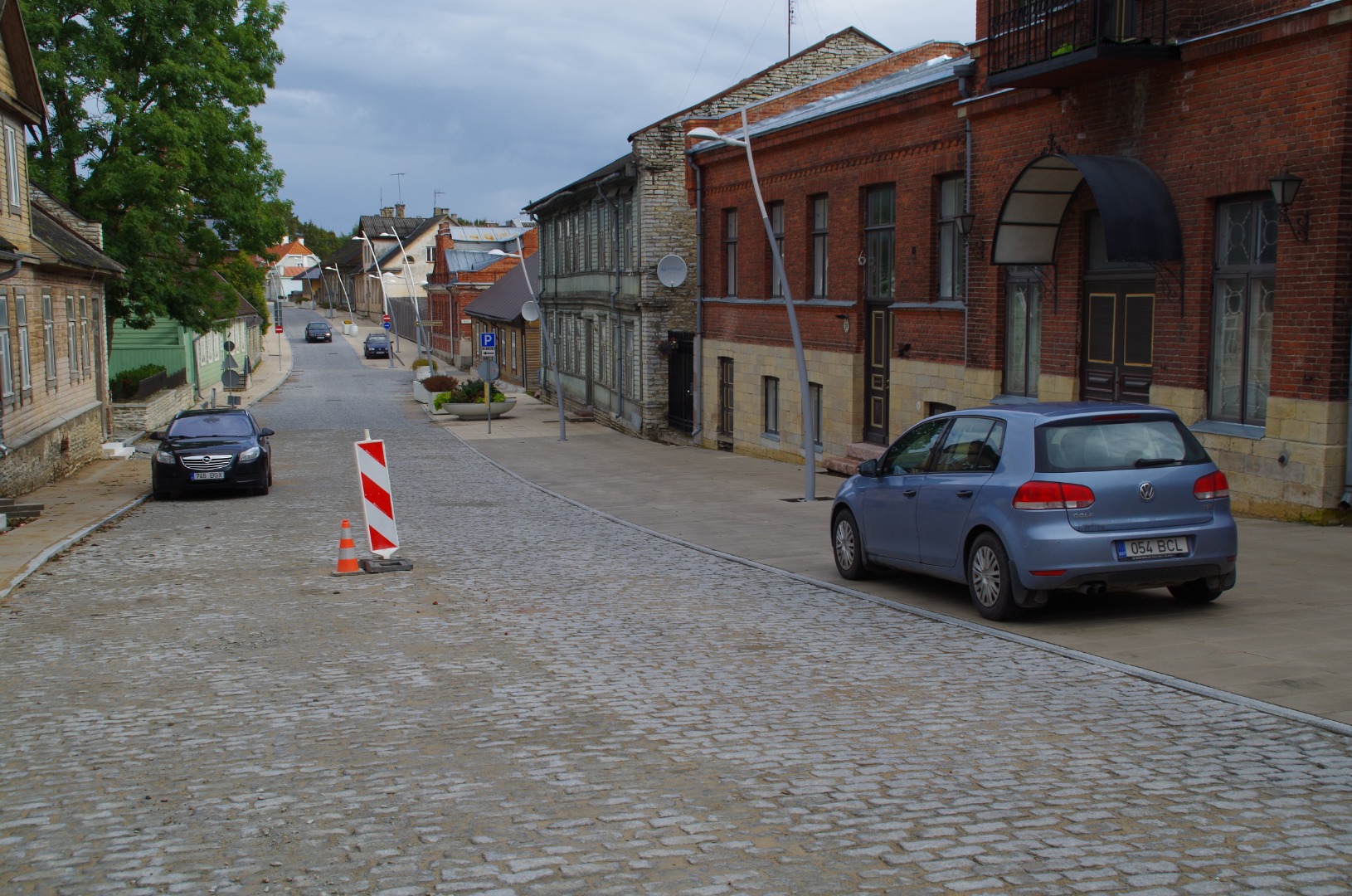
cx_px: 676
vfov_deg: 31.8
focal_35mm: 42
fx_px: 1574
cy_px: 448
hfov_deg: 46.5
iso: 160
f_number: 11
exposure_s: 1/125
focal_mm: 28
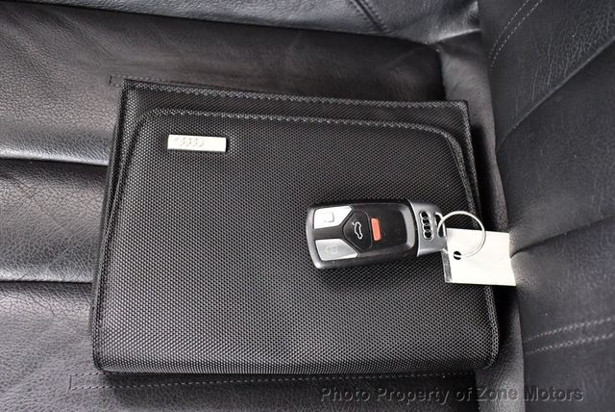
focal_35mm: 36
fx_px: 616
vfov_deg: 36.9
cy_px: 206
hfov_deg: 53.1
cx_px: 308
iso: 5600
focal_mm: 18
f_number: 3.5
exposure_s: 1/60
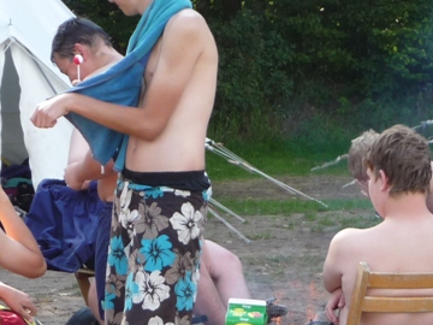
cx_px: 324
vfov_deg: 7.2
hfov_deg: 9.6
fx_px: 2564
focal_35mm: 205
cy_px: 232
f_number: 4.6
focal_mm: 12.2
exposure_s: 1/100
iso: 100
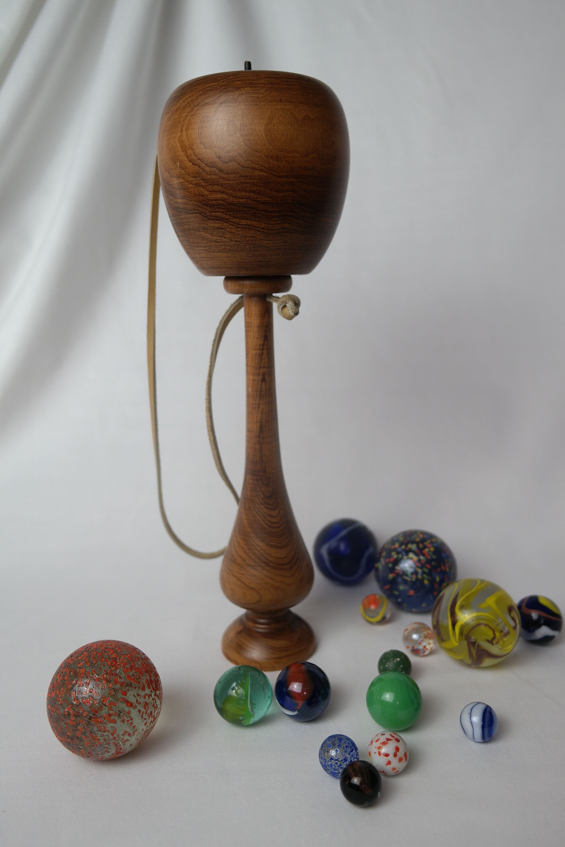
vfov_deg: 57.2
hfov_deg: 40.0
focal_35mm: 33
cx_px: 282
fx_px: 777
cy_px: 424
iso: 100
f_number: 3.5
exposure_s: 1/80
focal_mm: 22
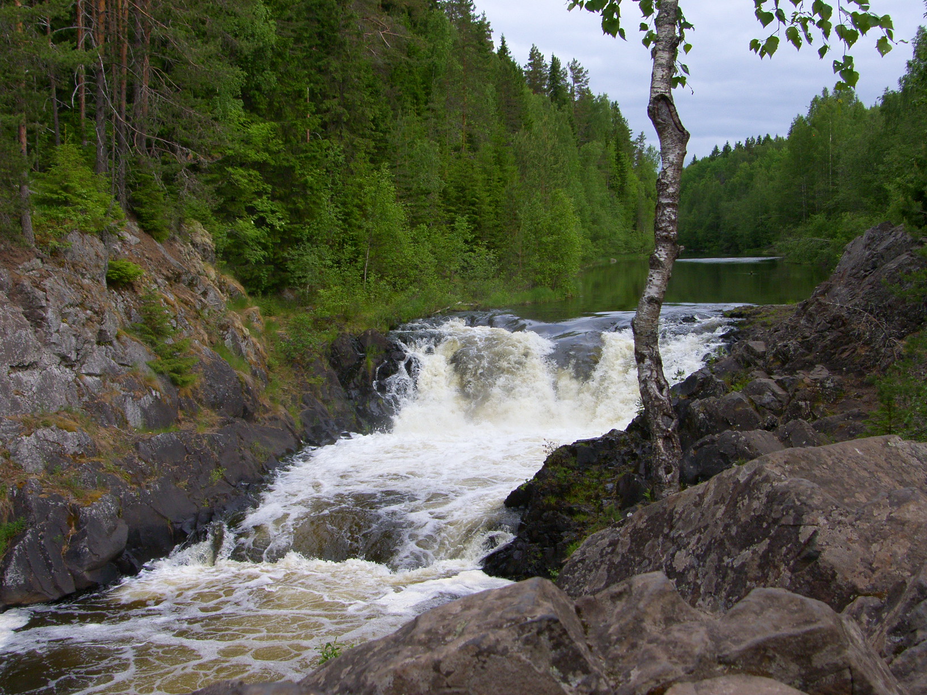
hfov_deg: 42.1
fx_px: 1205
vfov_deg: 32.2
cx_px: 464
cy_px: 348
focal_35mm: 45
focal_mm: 11.5
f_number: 5.6
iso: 100
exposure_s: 1/400
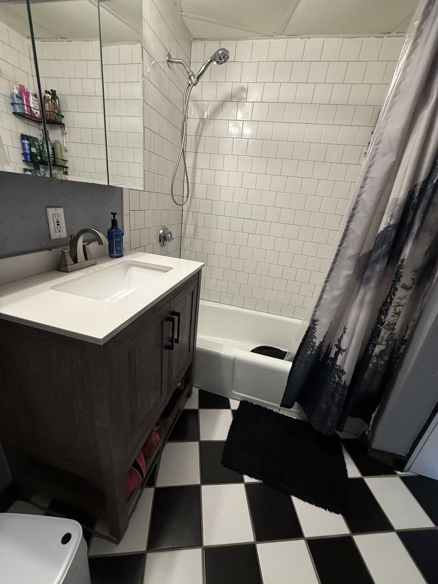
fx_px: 236
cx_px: 219
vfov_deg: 102.1
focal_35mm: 14
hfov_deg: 85.7
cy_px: 292
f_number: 2.2
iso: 320
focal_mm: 2.22
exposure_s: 1/120
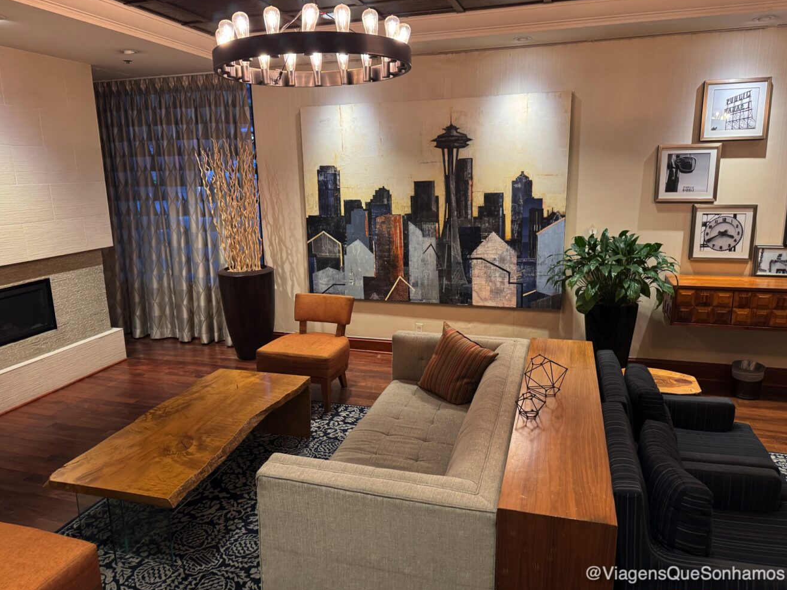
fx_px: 568
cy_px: 289
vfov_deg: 54.9
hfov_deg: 69.4
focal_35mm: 25
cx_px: 390
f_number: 1.78
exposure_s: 1/60
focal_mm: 6.76
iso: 250
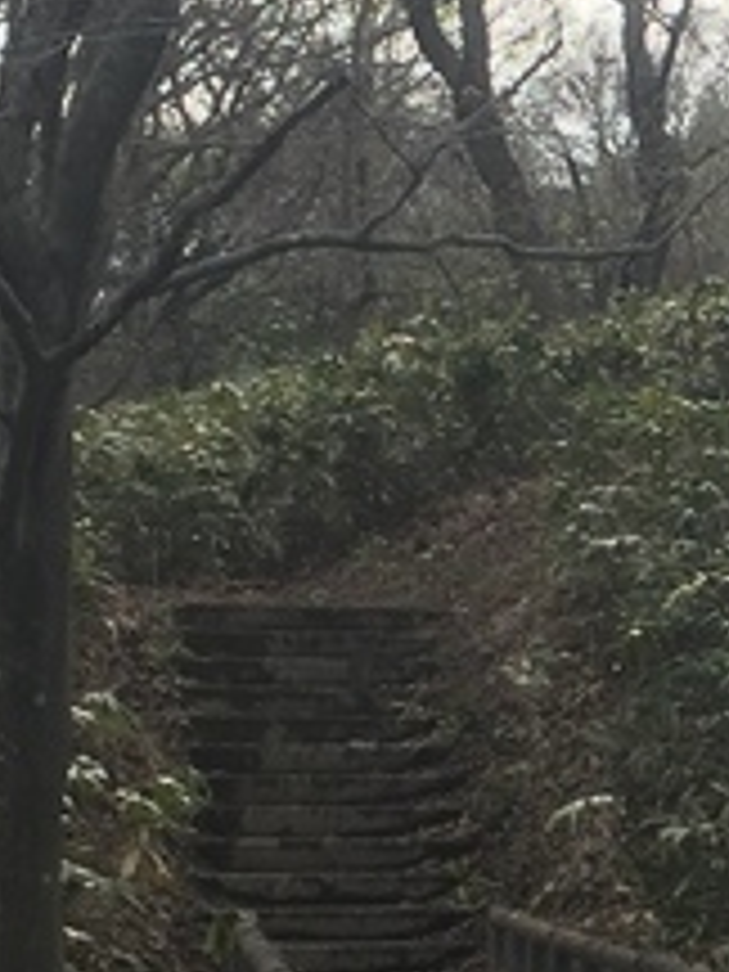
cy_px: 796
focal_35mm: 134
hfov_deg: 10.6
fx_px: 3763
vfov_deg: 14.6
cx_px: 1179
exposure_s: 1/824
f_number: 2.2
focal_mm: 4.15
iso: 32
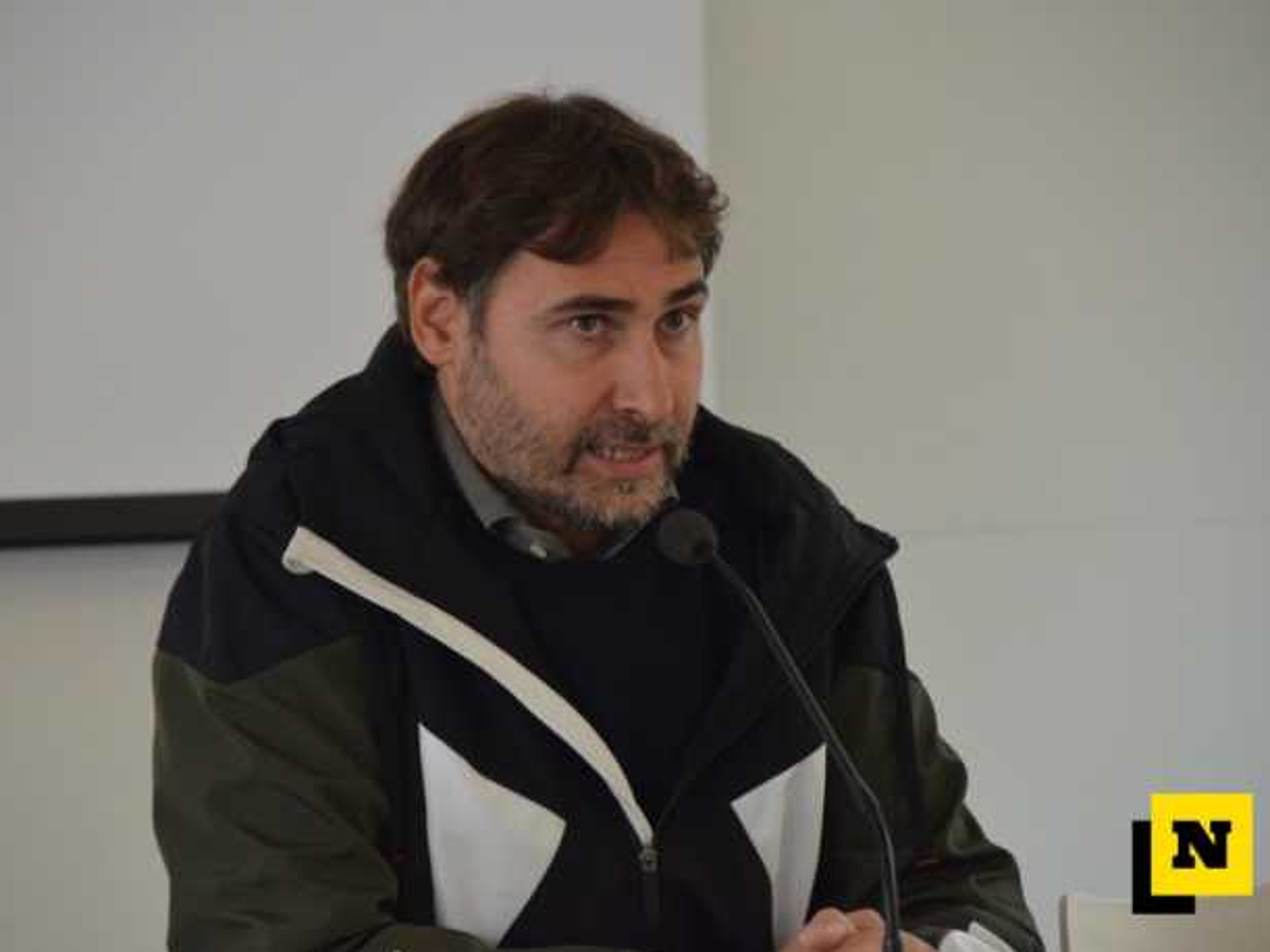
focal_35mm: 328
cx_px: 572
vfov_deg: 4.5
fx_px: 12031
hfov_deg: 6.0
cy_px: 477
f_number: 5.6
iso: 2500
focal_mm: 200
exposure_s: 1/125
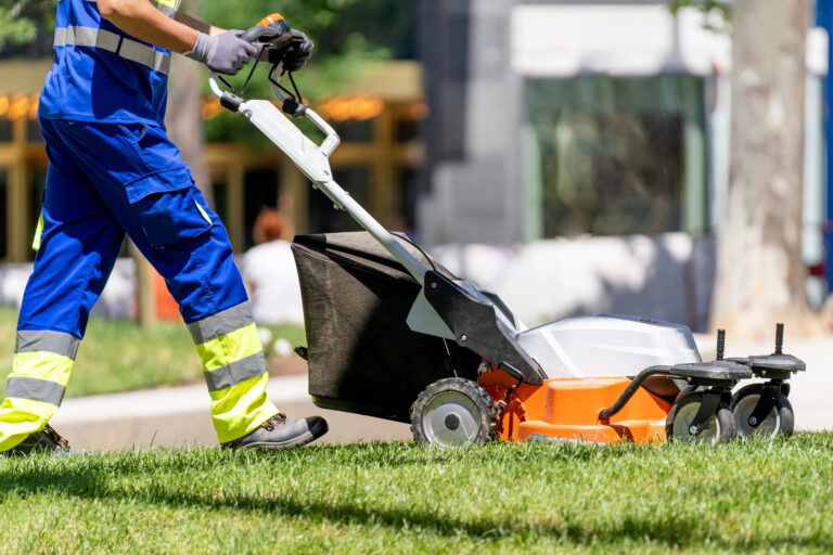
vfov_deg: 6.9
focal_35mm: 200
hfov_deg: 10.3
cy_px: 278
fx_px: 4627
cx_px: 416
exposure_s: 1/2000
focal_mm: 200
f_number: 2.8
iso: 160
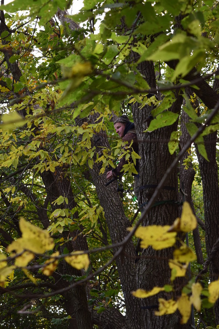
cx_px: 110
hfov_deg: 16.6
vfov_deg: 24.6
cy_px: 164
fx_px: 753
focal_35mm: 82
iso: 400
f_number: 8
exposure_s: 1/50
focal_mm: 55
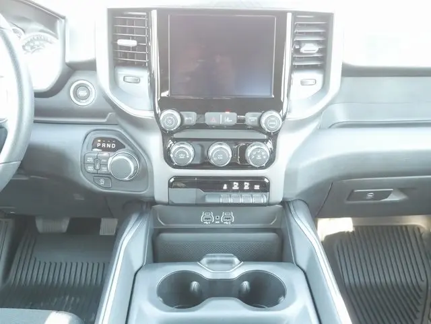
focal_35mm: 34
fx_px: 424
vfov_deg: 41.8
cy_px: 162
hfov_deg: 53.9
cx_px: 216
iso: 3200
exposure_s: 1/30
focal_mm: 17
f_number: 4.5
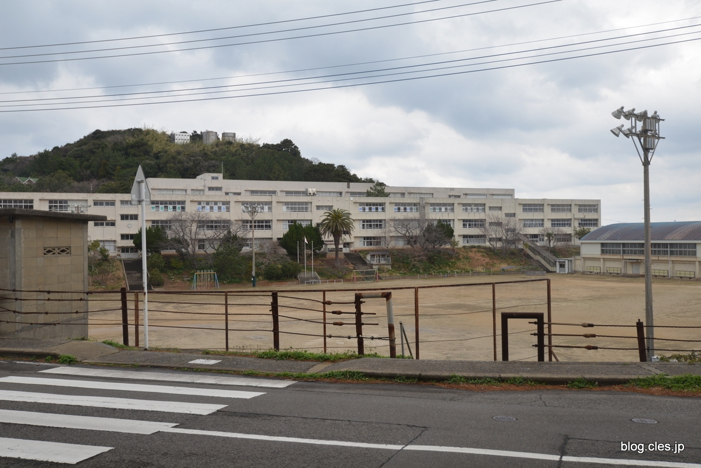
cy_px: 234
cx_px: 350
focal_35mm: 35
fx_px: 682
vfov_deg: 37.9
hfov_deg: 54.4
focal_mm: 35
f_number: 8
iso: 110
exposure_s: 1/80
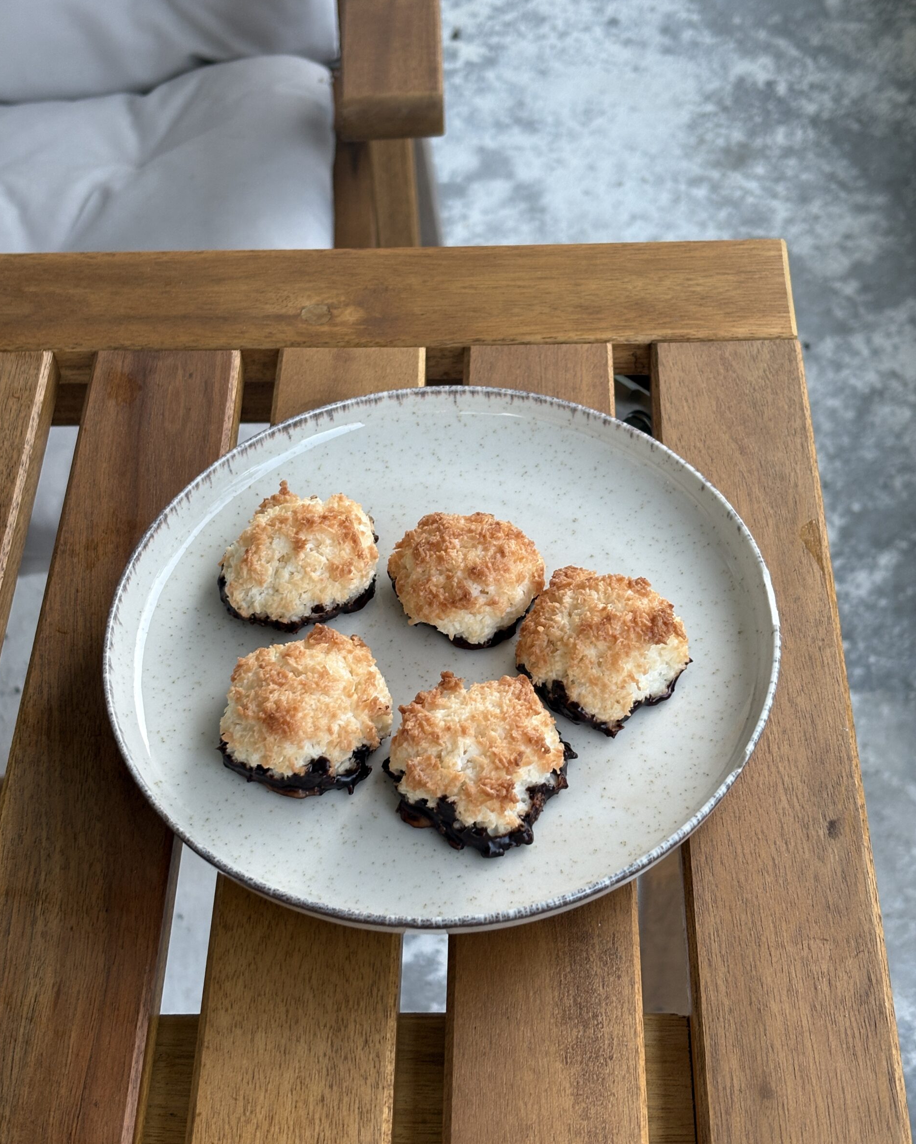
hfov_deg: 27.6
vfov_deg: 34.1
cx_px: 452
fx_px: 1864
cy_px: 560
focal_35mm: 55
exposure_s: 1/71
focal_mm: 5.96
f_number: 1.6
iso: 50
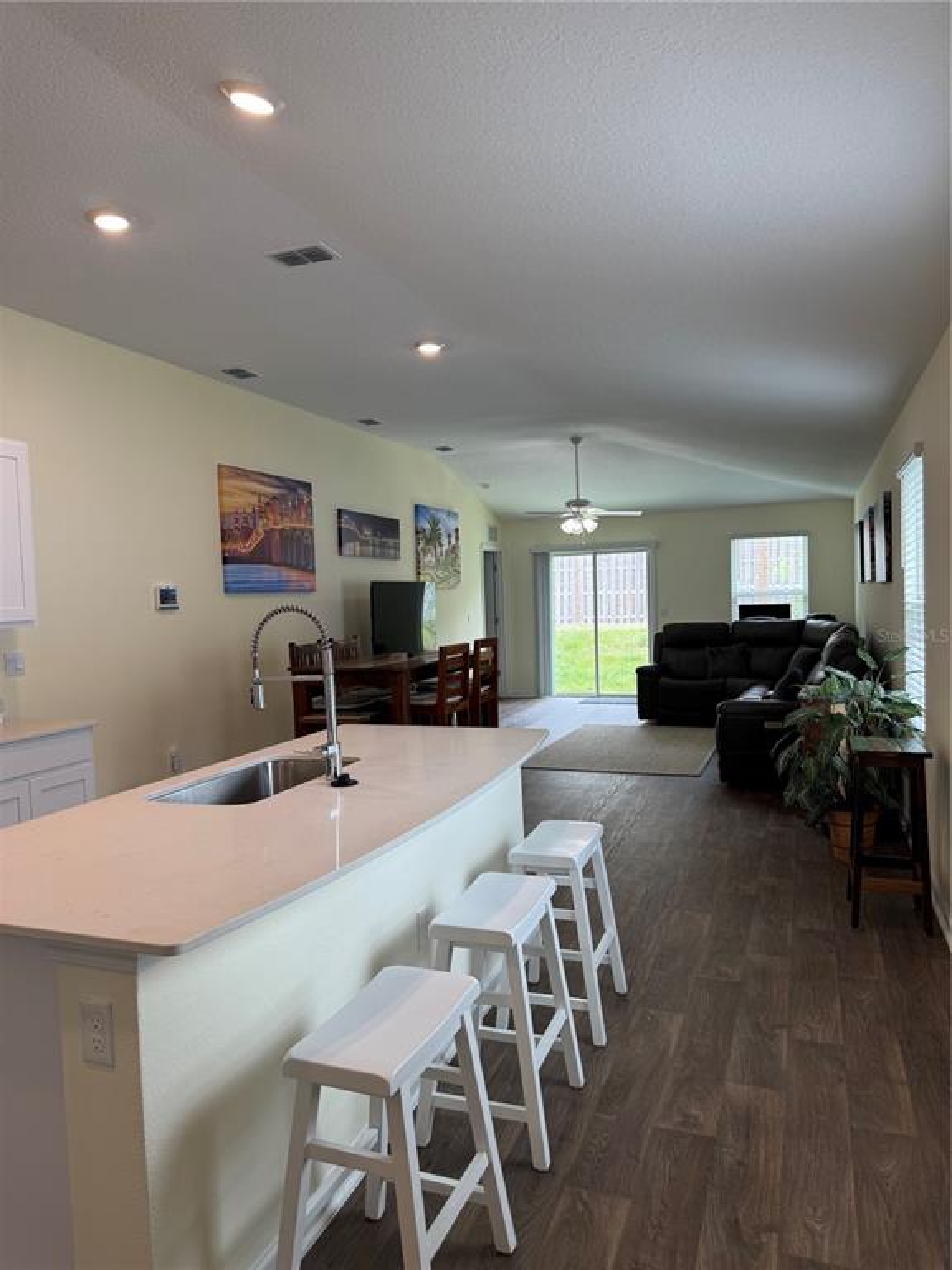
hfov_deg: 56.8
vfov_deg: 71.6
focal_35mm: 24
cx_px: 476
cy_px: 635
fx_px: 880
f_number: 1.78
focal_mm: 6.76
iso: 100
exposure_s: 1/120
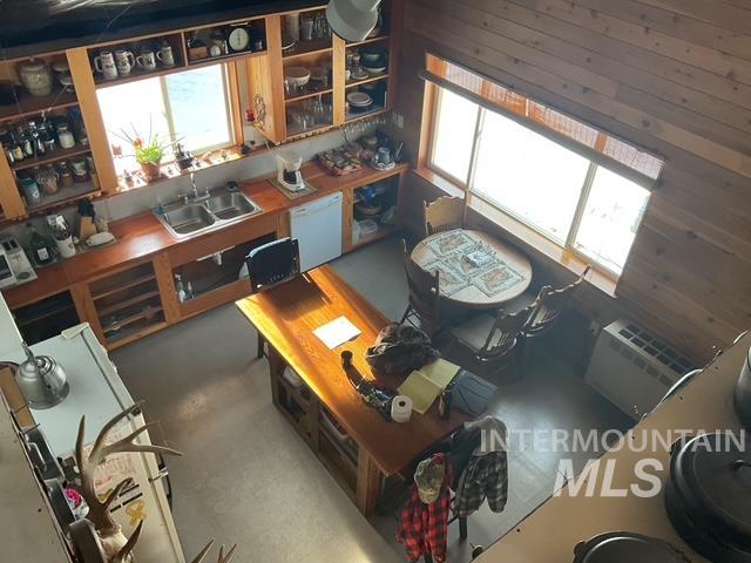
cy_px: 282
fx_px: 629
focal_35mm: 29
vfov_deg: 48.2
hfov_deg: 61.7
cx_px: 376
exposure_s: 1/60
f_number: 1.8
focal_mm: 3
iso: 40
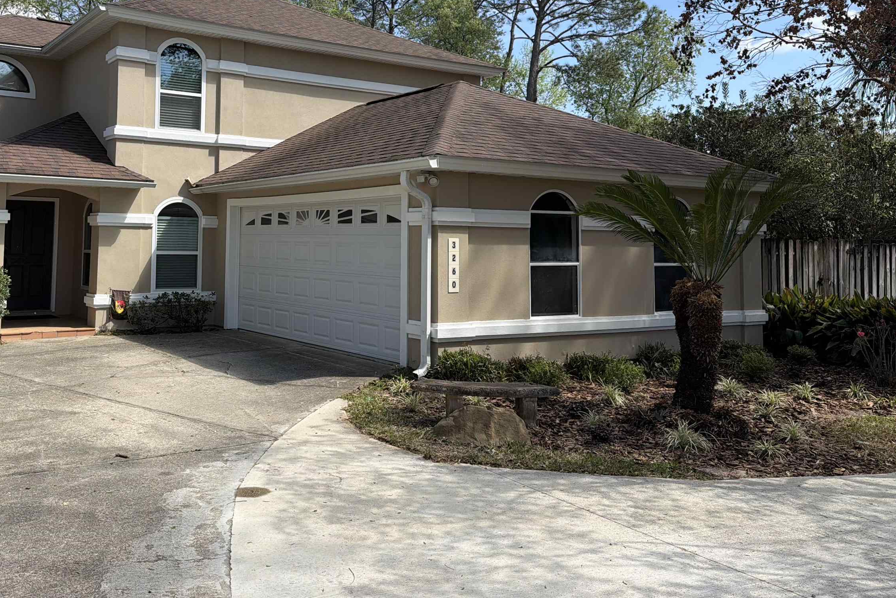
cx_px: 297
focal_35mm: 34
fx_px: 846
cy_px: 186
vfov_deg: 38.3
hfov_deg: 54.6
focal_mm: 6.76
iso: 80
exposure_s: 1/3425
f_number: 1.78
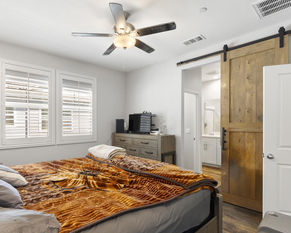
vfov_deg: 70.8
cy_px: 122
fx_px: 164
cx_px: 130
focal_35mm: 19
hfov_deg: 83.0
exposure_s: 1/1.67
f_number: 8
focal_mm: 16
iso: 500
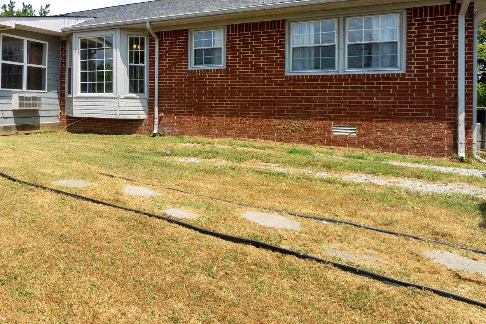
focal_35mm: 30
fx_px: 405
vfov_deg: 42.8
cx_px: 17
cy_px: 98
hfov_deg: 51.6
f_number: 9
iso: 200
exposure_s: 1/400
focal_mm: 10
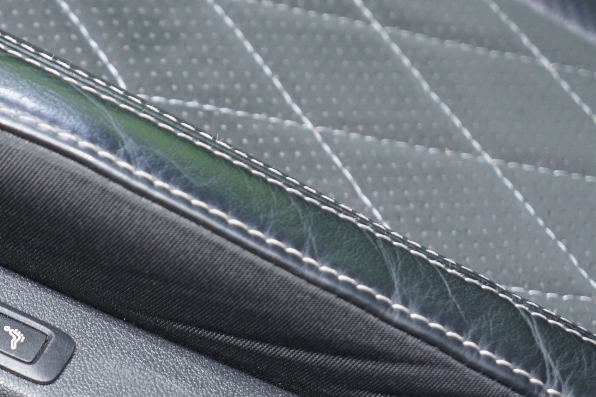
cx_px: -63
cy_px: 343
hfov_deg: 12.4
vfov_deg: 8.4
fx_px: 2699
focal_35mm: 163
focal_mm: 70
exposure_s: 1/20
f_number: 4.5
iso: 800
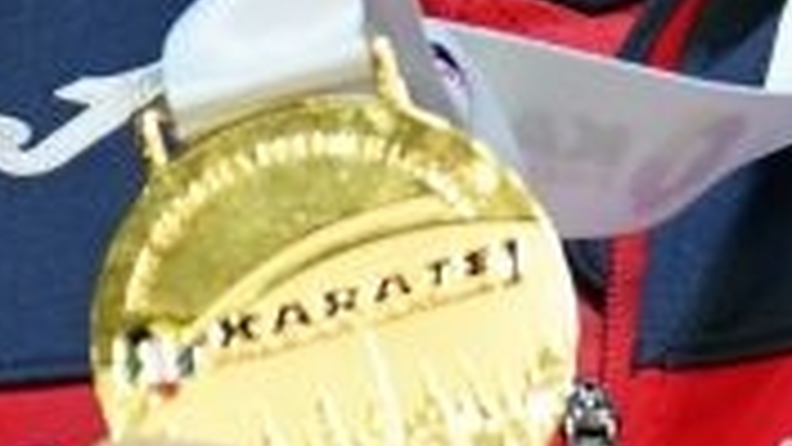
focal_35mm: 2147
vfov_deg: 0.6
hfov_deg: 1.0
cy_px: 95
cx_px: 594
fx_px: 45088
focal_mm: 200
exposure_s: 1/250
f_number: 2.8
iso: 250
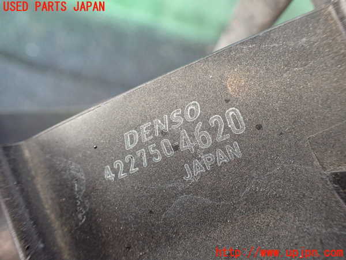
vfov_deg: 46.8
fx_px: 300
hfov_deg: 60.0
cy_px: 130
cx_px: 173
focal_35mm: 30
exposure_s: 1/80
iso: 800
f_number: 2.3
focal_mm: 5.4
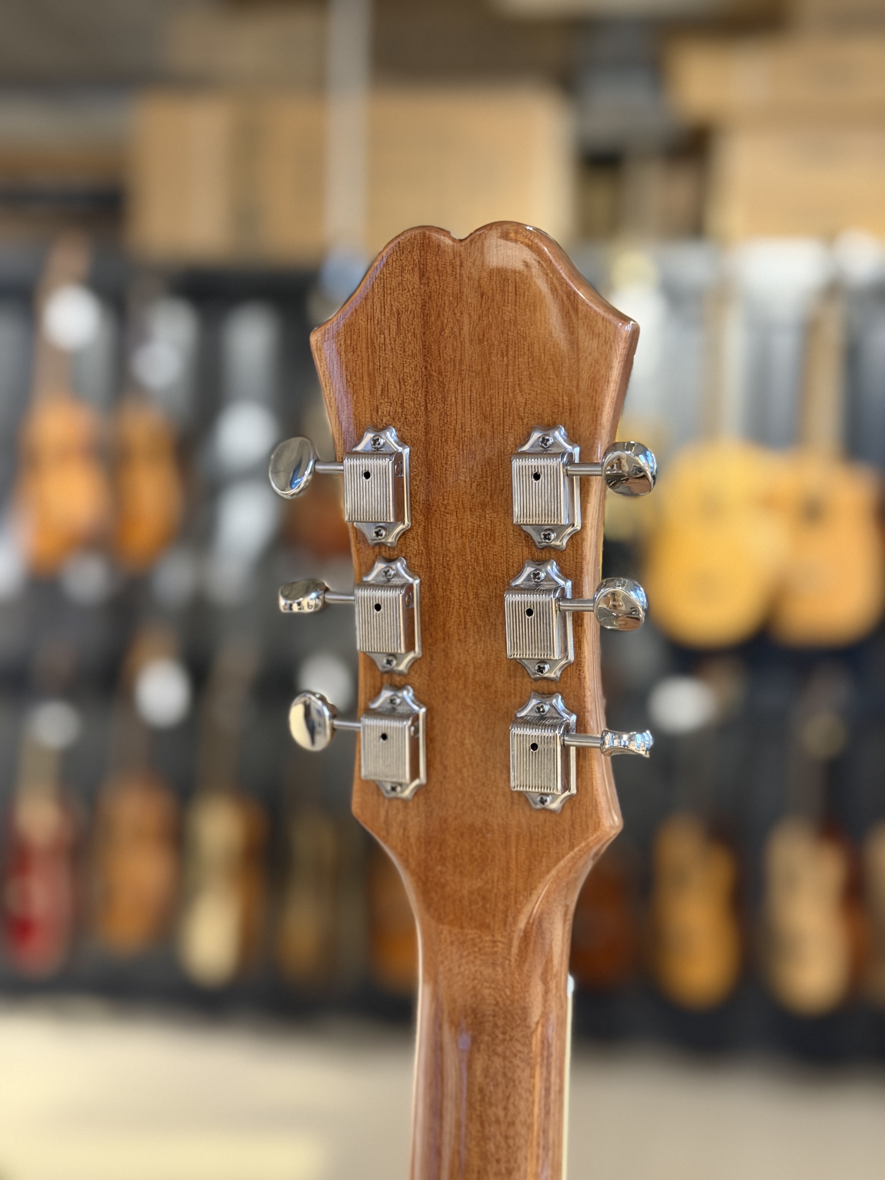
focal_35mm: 48
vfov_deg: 39.7
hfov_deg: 30.3
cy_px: 590
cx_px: 442
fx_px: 1636
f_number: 1.78
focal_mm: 6.76
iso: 500
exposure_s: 1/33
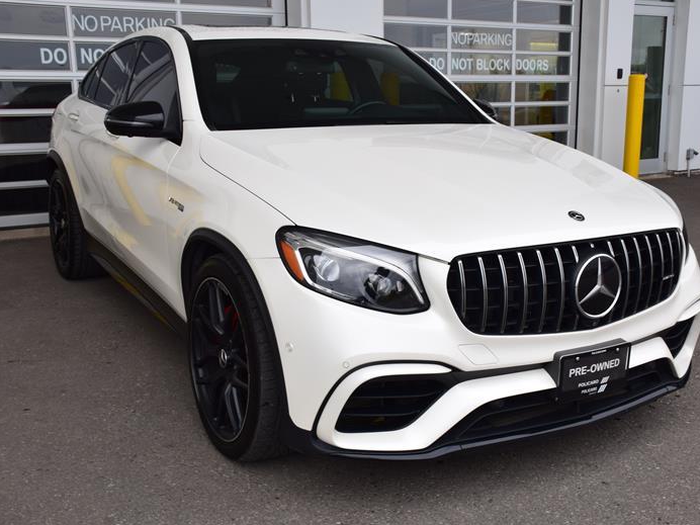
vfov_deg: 36.0
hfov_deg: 46.8
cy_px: 261
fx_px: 809
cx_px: 370
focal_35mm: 40
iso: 400
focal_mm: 24
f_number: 9
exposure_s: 1/125
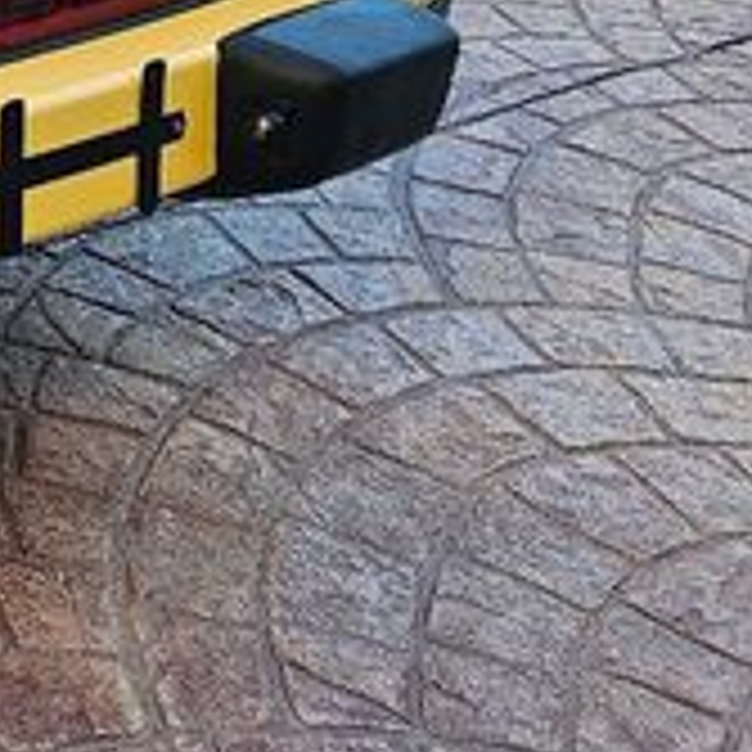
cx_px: -527
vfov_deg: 21.1
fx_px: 1917
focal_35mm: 78
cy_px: -81
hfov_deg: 18.3
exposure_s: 1/207
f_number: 1.7
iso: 40
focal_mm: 6.3
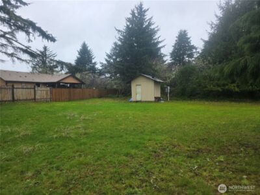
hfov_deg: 73.9
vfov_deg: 58.9
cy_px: 98
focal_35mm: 23
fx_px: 173
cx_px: 130
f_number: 1.7
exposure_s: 1/359
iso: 25
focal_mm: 6.3
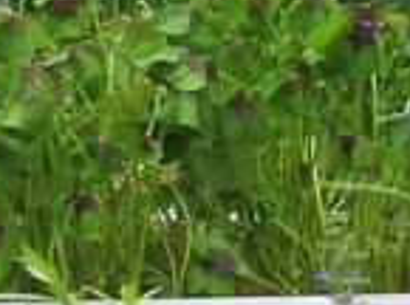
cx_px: -806
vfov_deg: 2.8
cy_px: -233
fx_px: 6250
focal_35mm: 529
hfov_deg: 3.7
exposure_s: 1/60
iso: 100
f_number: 5
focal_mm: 13.3
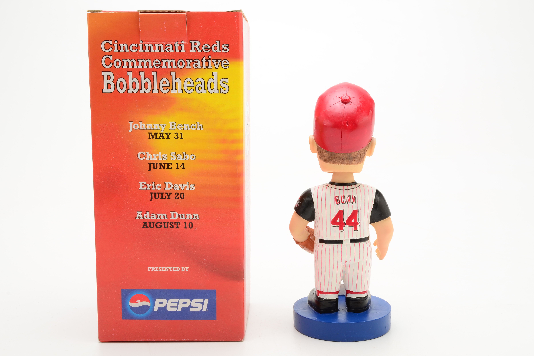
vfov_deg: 27.5
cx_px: 273
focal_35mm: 49
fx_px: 727
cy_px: 179
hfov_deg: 40.3
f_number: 20
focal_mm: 32
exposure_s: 1/160
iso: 100
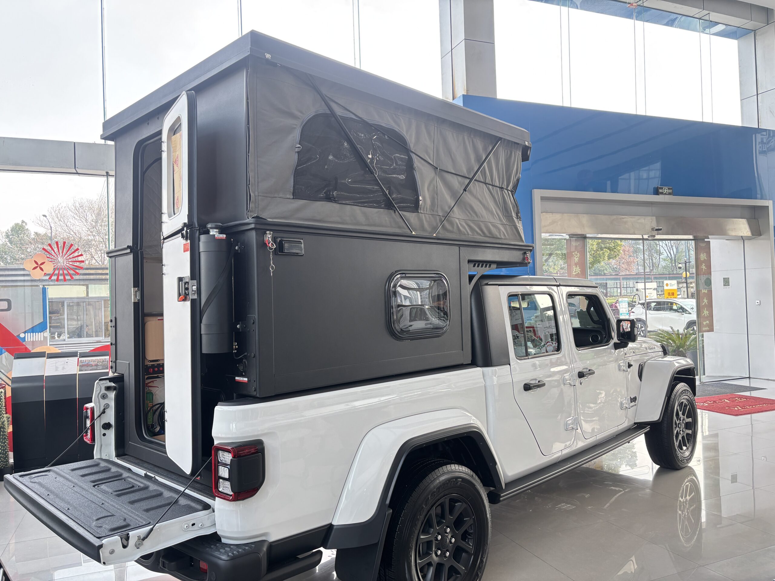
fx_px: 582
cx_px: 388
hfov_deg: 67.3
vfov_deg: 53.1
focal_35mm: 26
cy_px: 290
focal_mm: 5.96
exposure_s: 1/121
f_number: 1.6
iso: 64
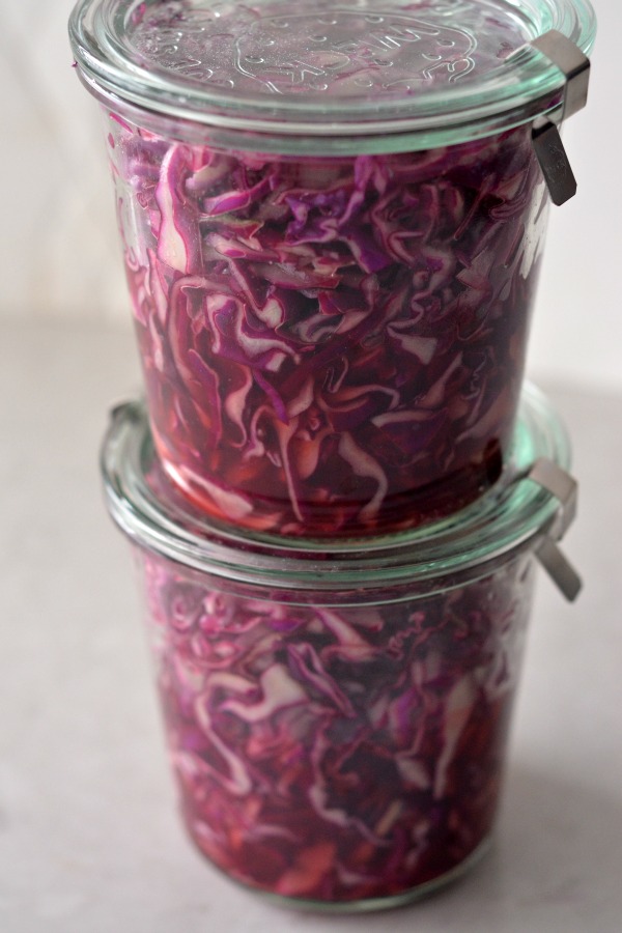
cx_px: 311
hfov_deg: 18.2
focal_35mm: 75
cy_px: 466
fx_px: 1944
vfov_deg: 27.0
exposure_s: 1/400
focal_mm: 50
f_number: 3.5
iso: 1250
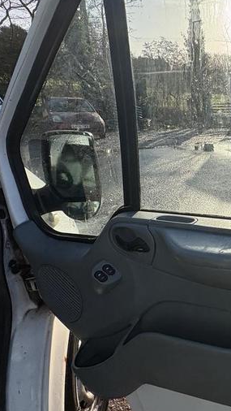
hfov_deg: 35.1
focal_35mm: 27
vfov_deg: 69.8
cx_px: 269
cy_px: 210
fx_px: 294
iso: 40
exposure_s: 1/779
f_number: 2.2
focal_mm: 2.22
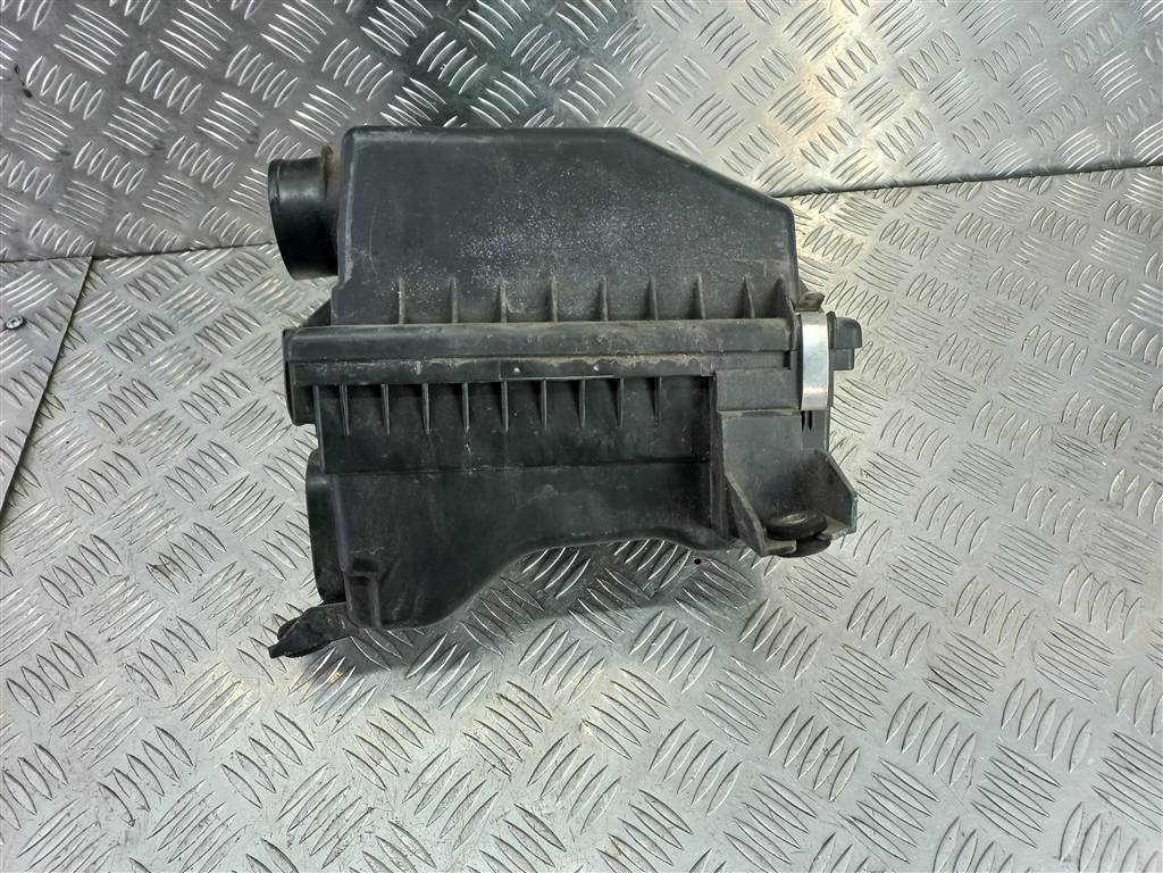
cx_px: 582
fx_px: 840
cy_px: 436
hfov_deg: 69.4
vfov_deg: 54.9
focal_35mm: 25
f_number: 1.8
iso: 80
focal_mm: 4.6
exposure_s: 1/50
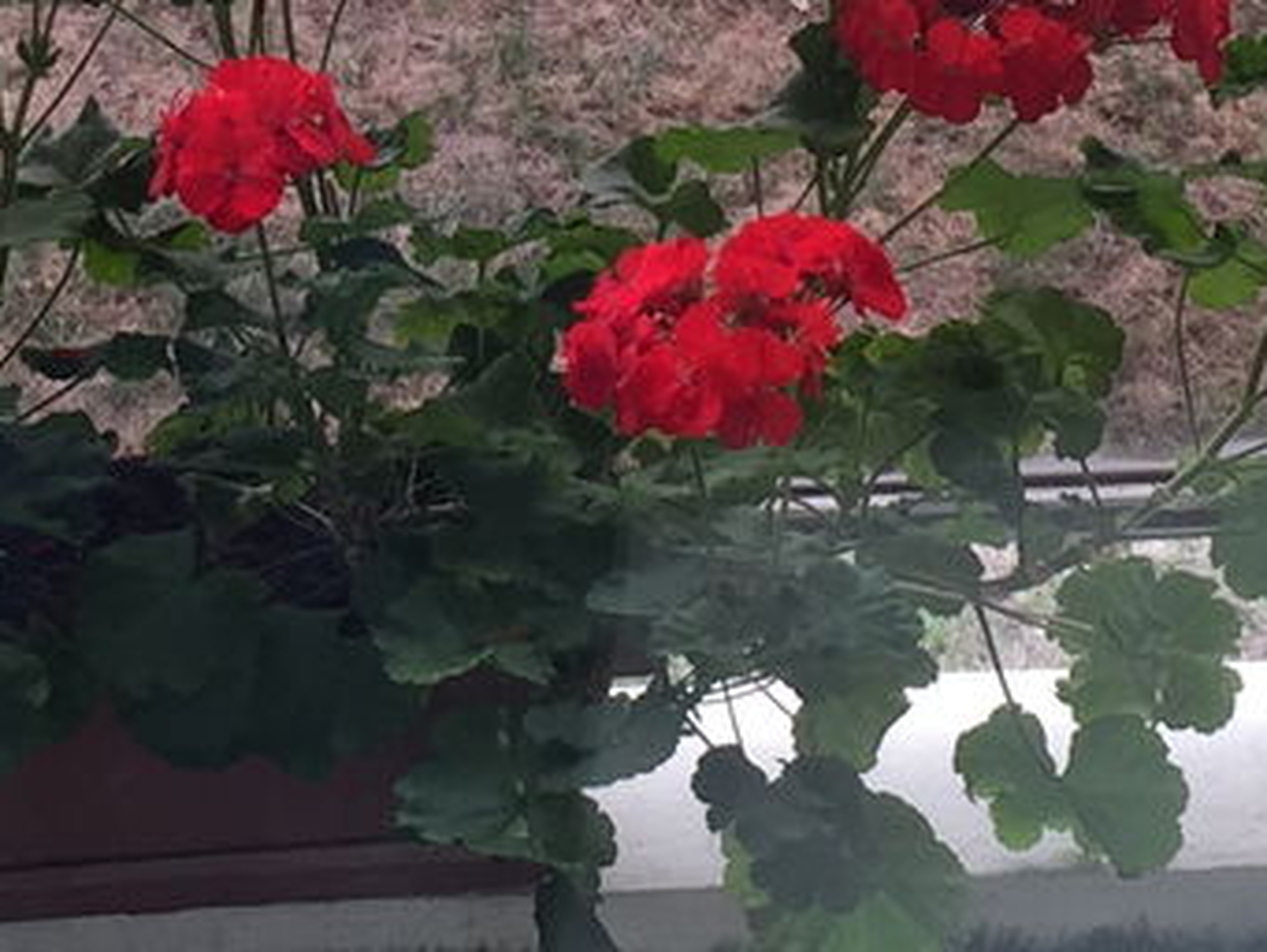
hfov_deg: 14.3
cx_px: 111
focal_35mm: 136
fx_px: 4980
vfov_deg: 10.7
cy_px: -149
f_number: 2.2
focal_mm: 4.15
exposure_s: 1/40
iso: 32
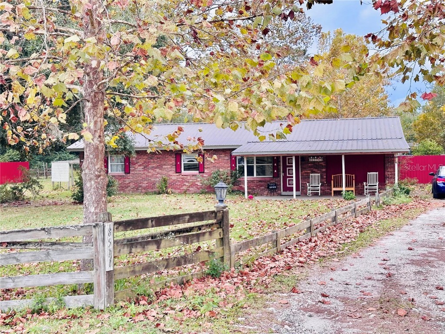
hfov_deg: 39.7
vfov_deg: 30.3
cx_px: 222
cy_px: 167
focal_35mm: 48
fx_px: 617
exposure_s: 1/335
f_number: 1.78
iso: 64
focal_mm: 6.86
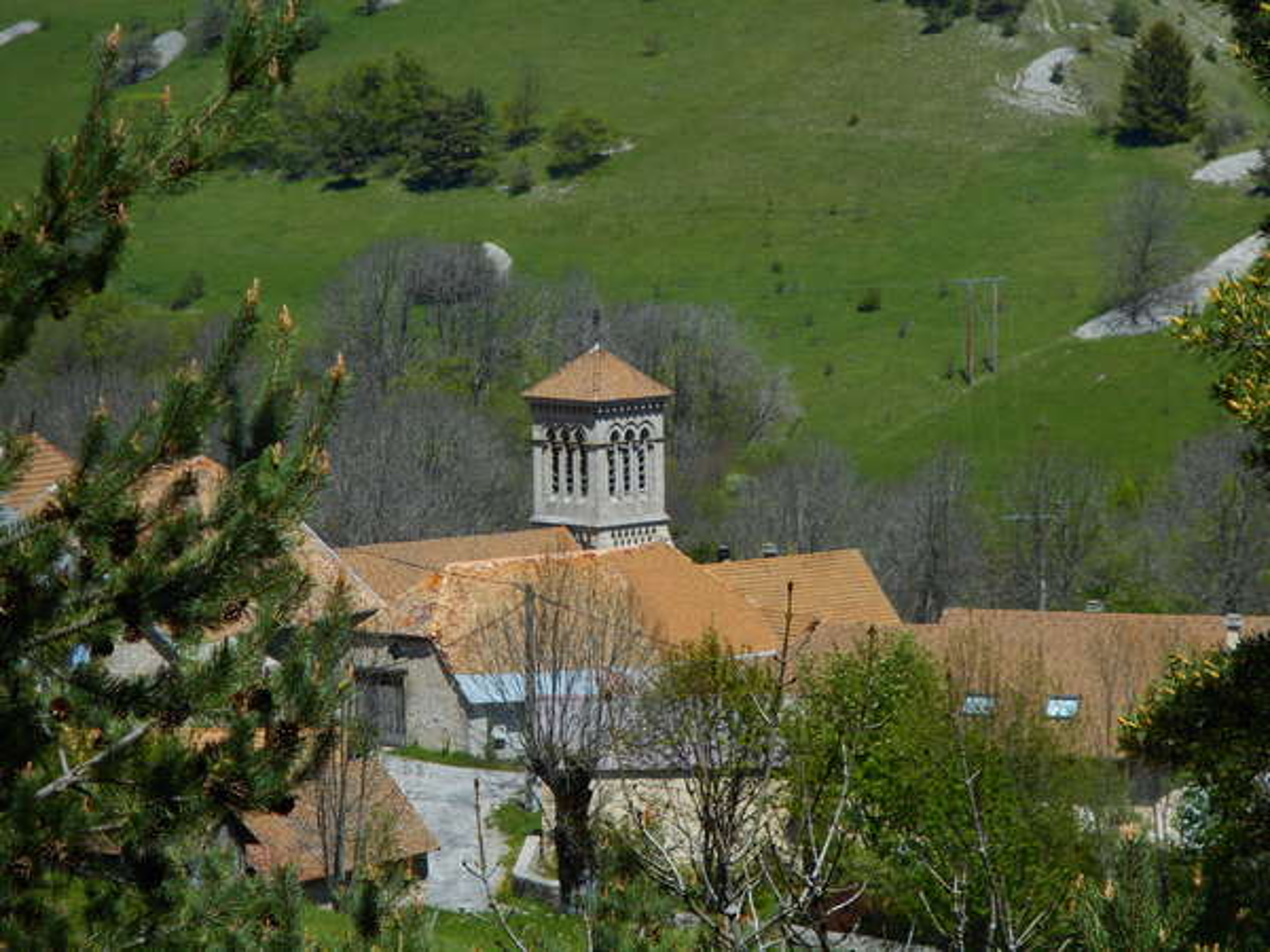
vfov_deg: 7.4
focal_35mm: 200
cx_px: 635
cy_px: 476
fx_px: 7338
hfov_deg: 9.9
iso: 80
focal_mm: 36
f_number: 6.6
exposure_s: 1/320
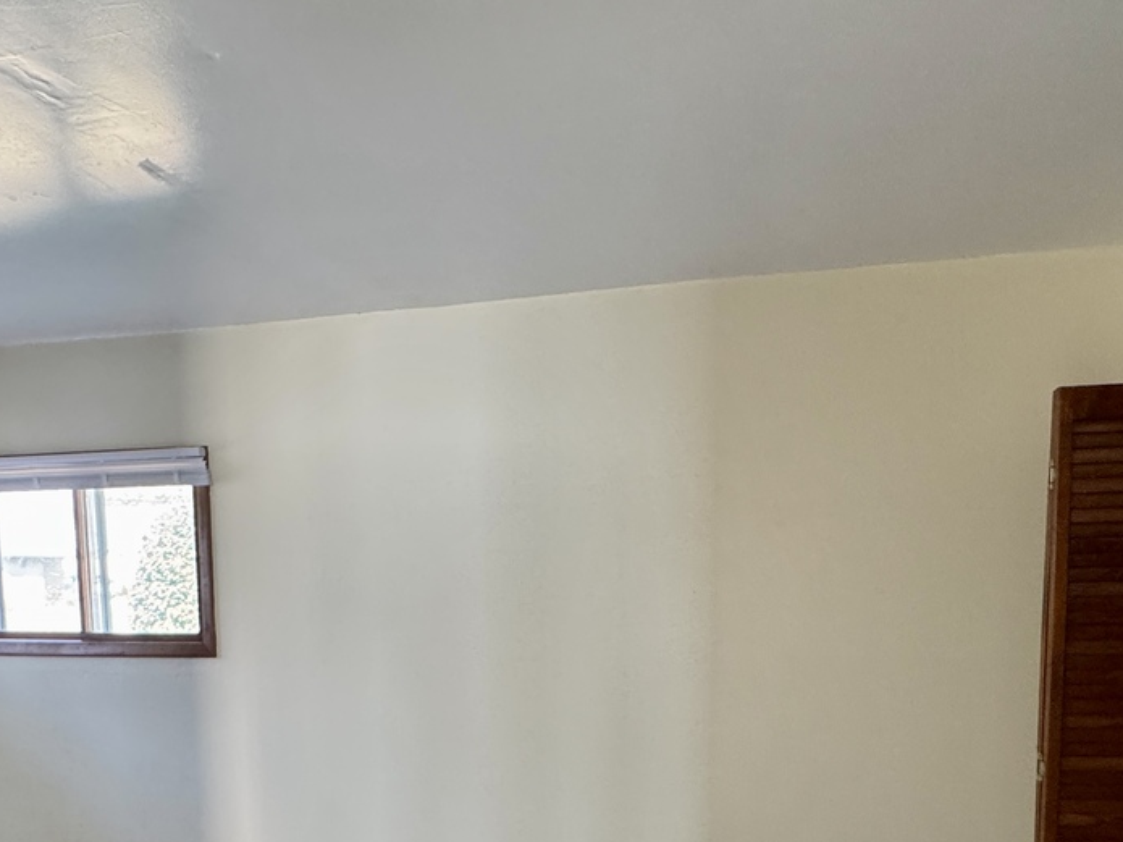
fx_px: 941
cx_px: 520
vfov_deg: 45.7
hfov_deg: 61.6
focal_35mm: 29
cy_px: 679
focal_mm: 2.22
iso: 320
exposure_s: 1/77
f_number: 2.2
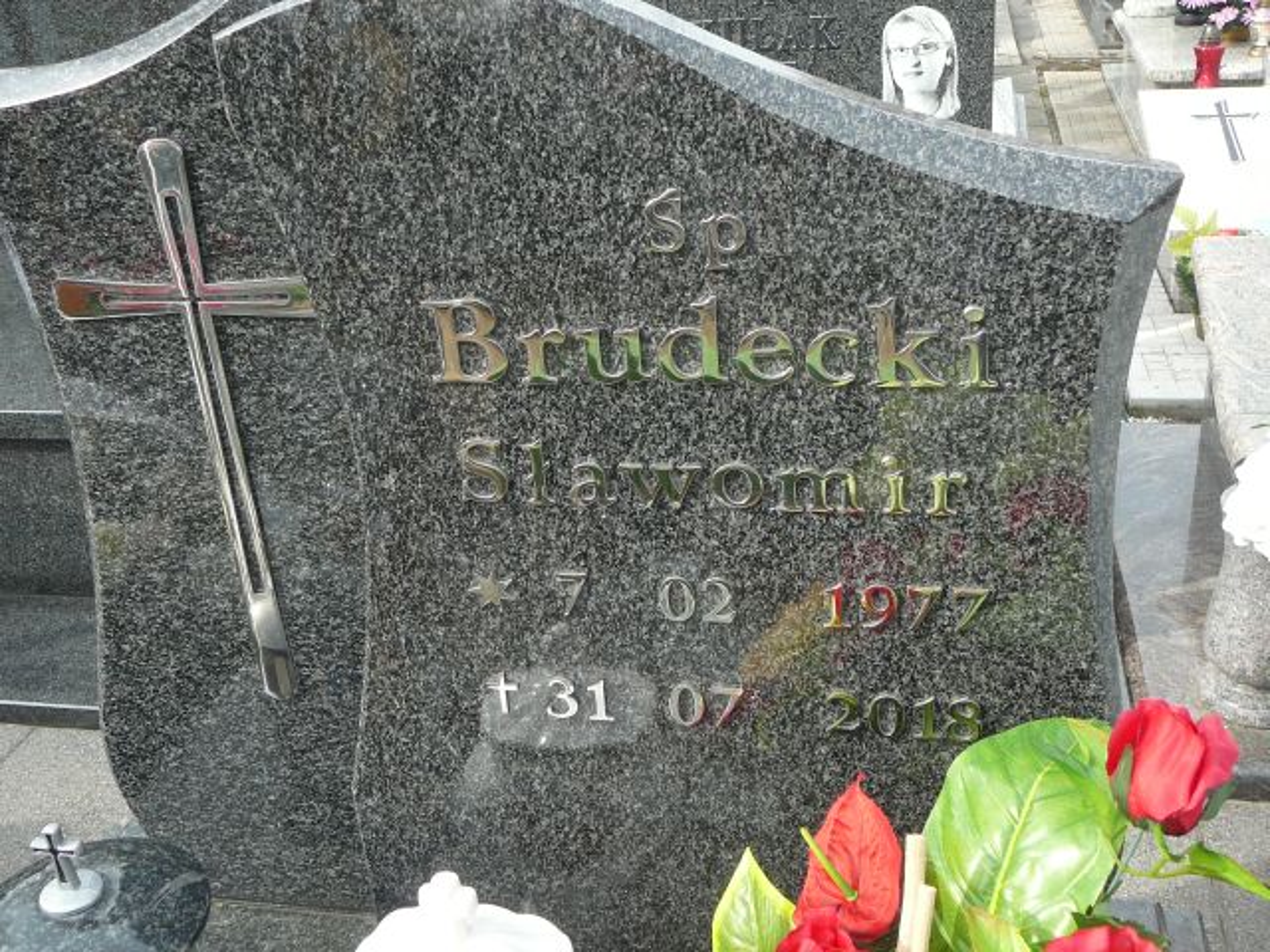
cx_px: 635
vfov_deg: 36.8
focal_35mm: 39
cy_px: 476
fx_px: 1431
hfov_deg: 47.9
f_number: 3
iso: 80
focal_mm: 5.8
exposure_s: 1/250
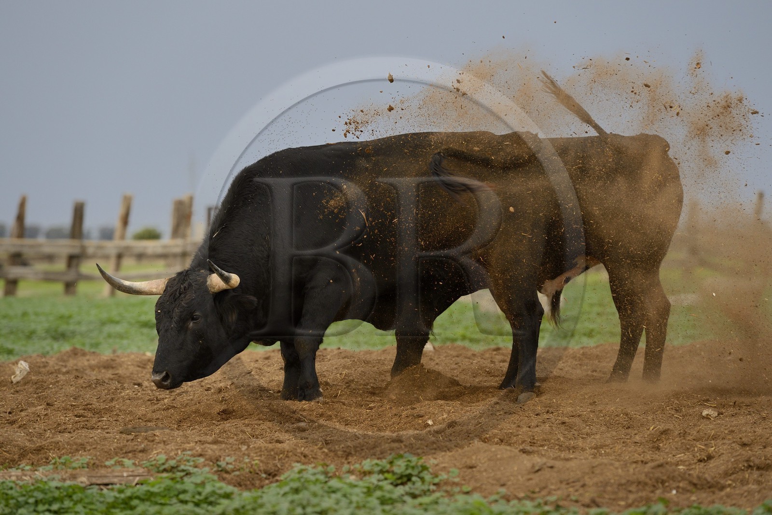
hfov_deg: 12.1
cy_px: 258
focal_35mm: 170
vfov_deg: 8.1
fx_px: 3645
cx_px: 386
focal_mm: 170
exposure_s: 1/640
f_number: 4.5
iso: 800
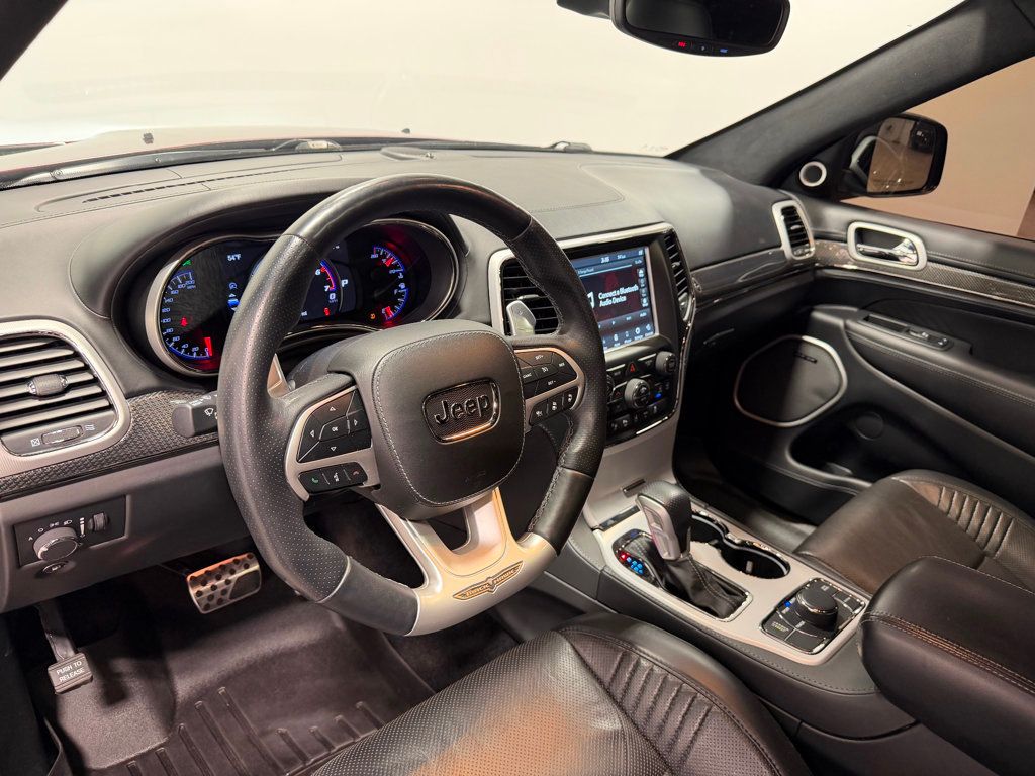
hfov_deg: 71.6
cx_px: 518
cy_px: 388
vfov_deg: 56.8
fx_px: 718
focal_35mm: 24
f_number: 1.78
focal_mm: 6.76
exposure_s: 1/60
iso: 200
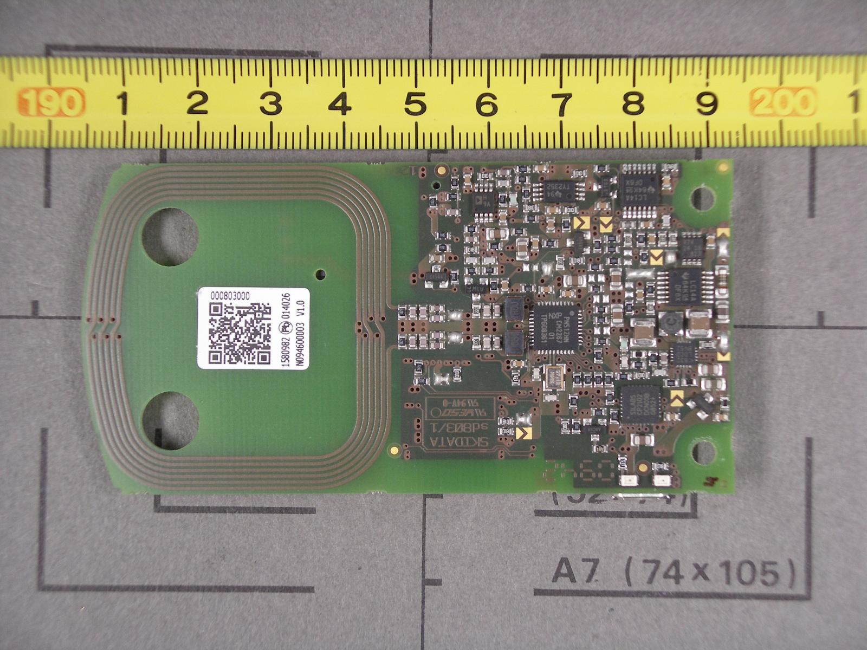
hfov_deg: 20.0
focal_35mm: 98
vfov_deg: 15.1
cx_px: 434
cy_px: 325
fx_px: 2455
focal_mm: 20.4
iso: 200
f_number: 3.8
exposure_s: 1/50
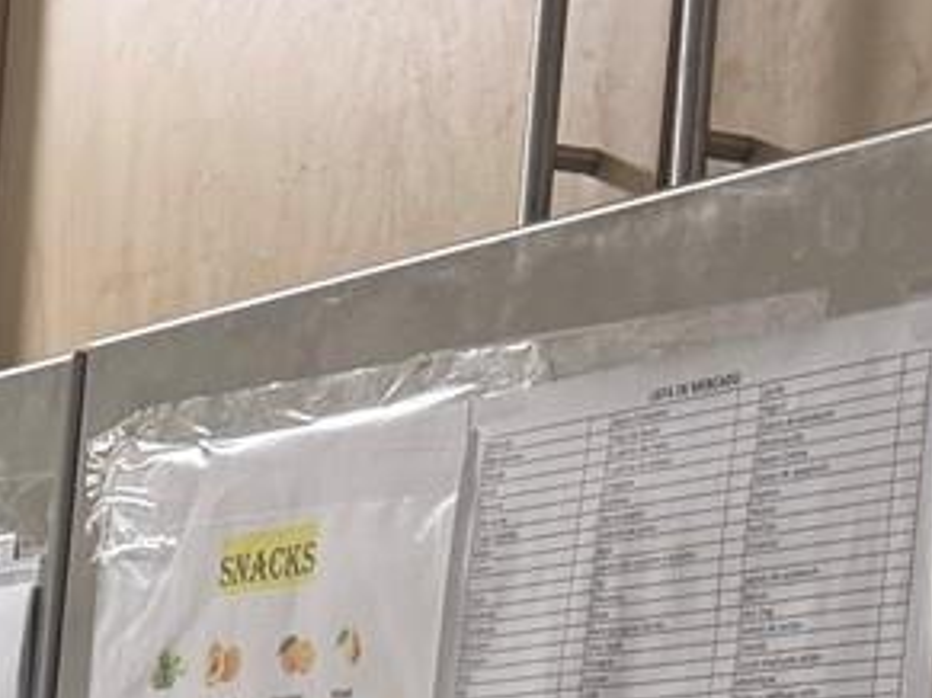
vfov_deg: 10.3
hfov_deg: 13.5
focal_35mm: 132
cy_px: 1399
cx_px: -724
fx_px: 3552
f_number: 1.78
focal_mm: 6.76
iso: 160
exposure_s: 1/60
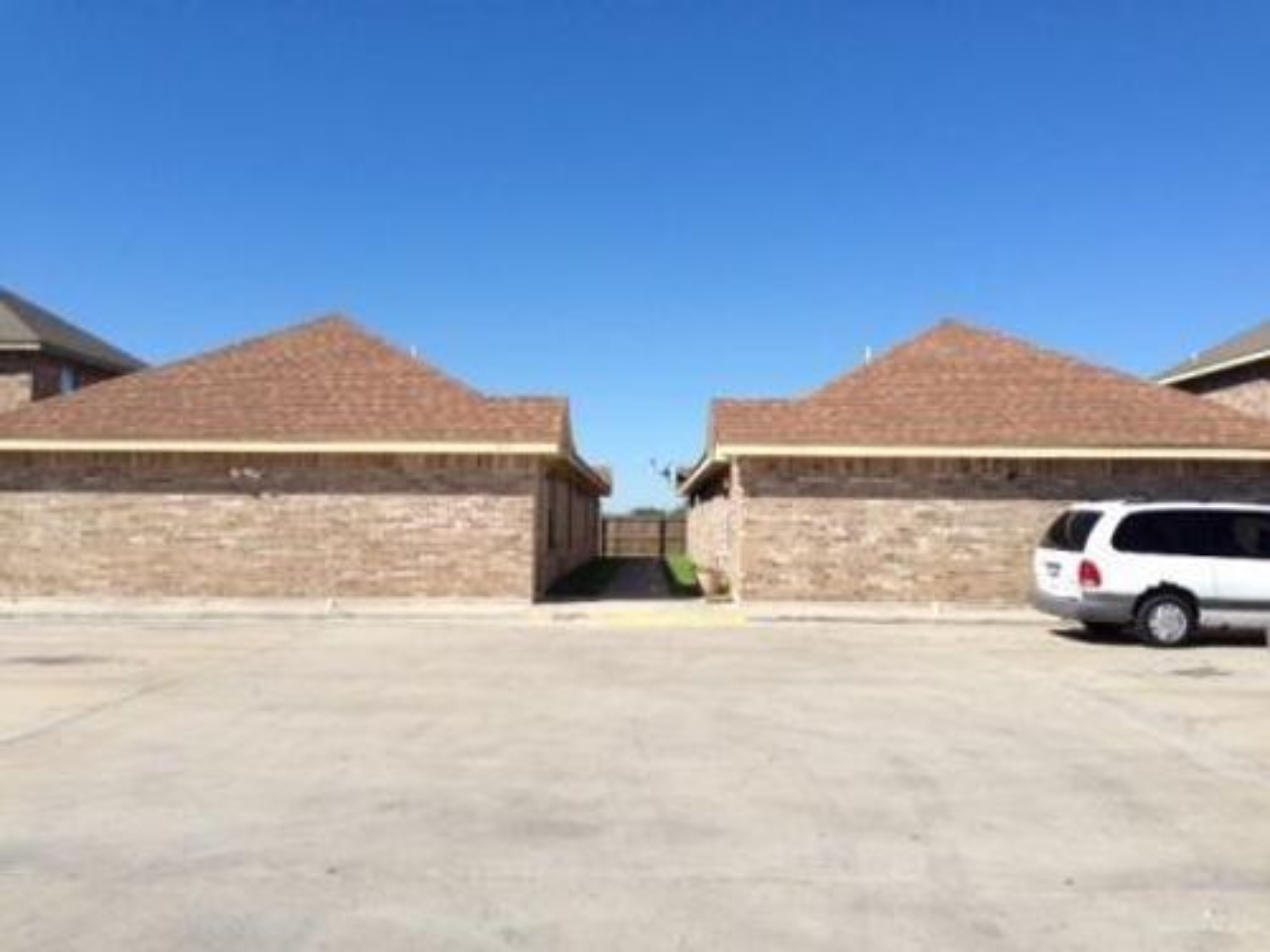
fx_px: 1211
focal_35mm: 33
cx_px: 635
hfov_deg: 55.4
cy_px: 476
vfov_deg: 42.9
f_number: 2.4
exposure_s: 1/2169
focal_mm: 4.12
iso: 50
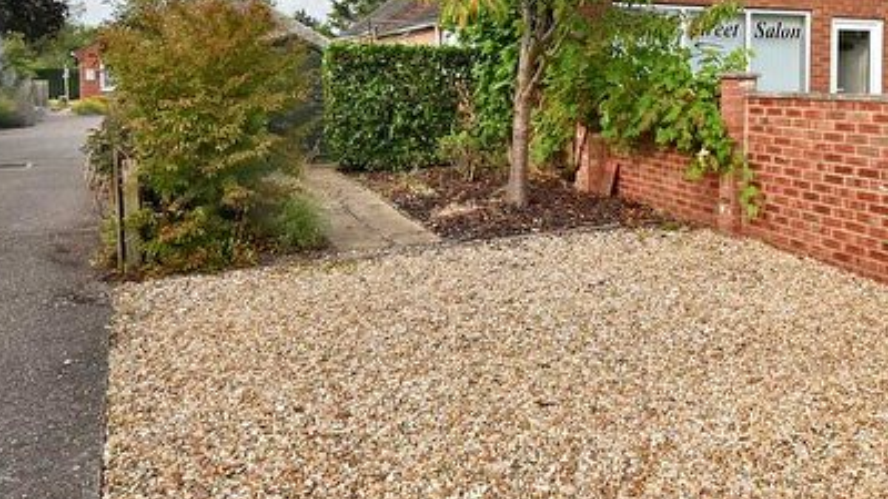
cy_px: 123
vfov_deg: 34.8
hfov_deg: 58.6
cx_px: 566
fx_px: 777
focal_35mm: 33
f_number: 10
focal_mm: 12
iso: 800
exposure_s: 1/400
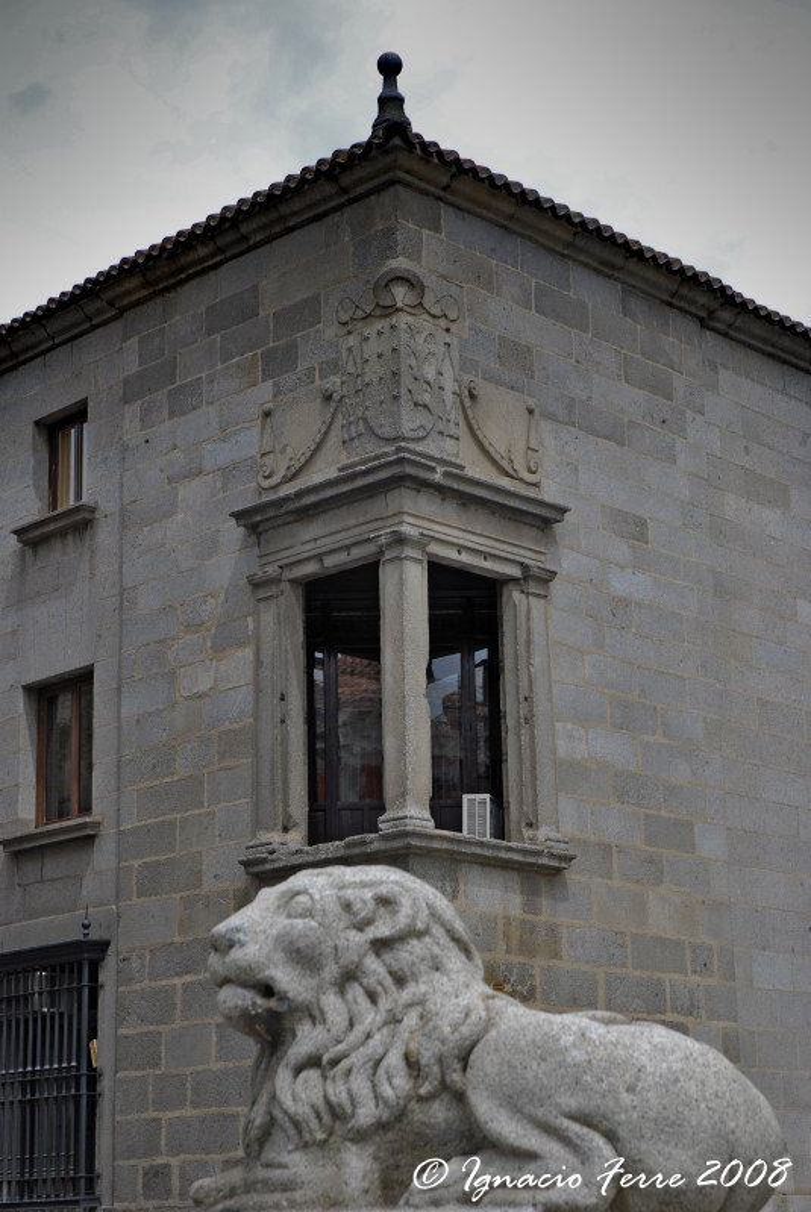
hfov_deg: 18.2
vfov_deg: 27.0
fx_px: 2529
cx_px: 406
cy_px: 606
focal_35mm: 75
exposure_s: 1/125
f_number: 8
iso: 100
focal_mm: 50
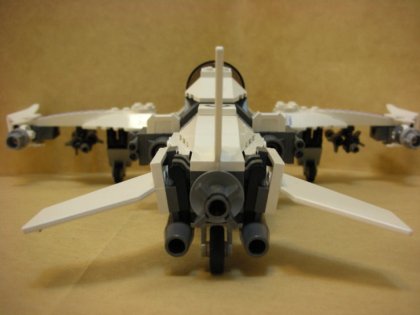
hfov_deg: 52.6
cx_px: 210
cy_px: 158
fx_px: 425
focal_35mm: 35
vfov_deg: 40.7
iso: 82
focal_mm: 5.8
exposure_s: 1/4.1
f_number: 3
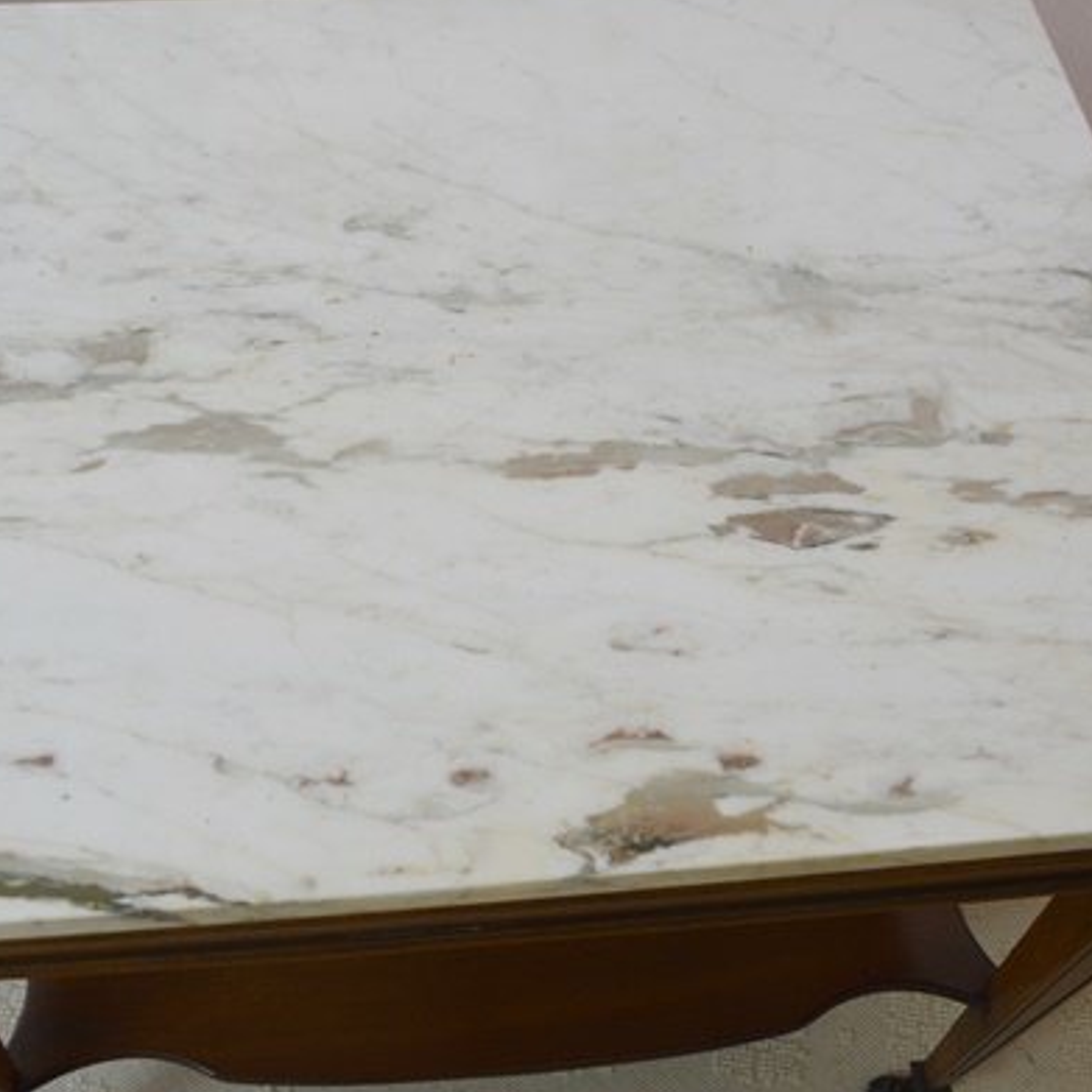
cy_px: 536
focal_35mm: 43
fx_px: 1535
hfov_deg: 39.2
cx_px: 511
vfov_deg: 39.2
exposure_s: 1/100
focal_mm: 22
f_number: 5.6
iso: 400
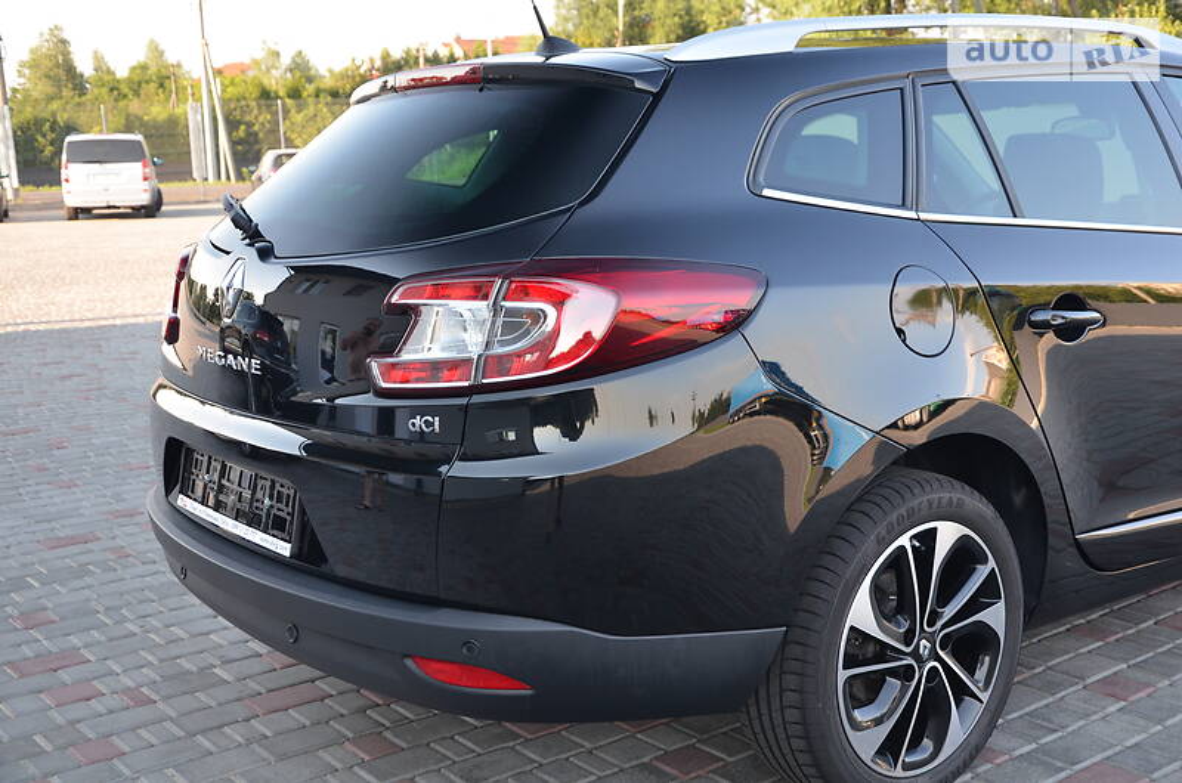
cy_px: 392
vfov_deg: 31.8
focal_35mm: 42
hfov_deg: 46.5
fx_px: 1376
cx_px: 591
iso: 400
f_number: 5
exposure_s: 1/100
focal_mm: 28
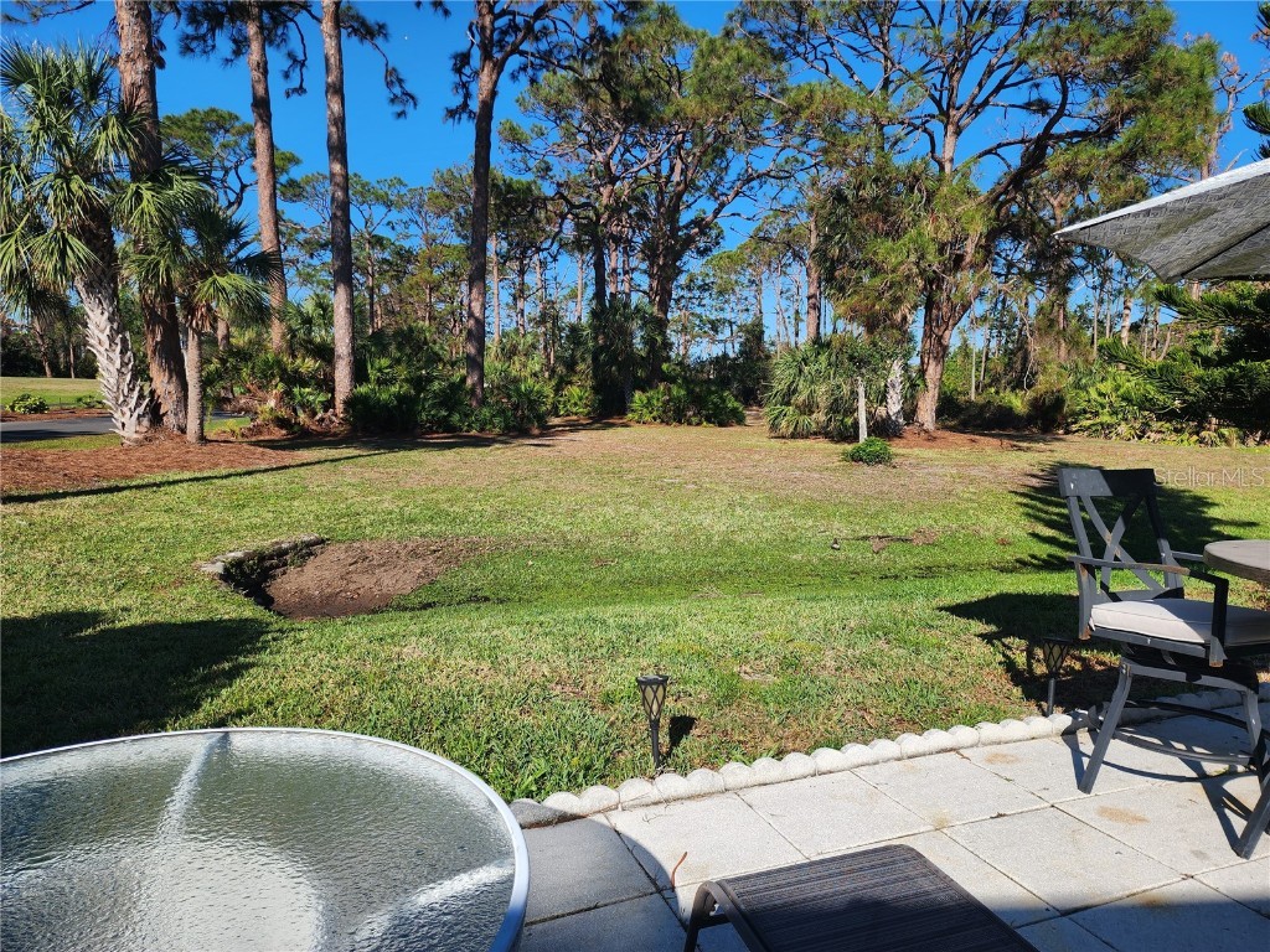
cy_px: 476
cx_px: 635
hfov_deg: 73.9
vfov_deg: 58.9
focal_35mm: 23
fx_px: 844
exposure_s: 1/968
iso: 12
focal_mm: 6.4
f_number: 1.8
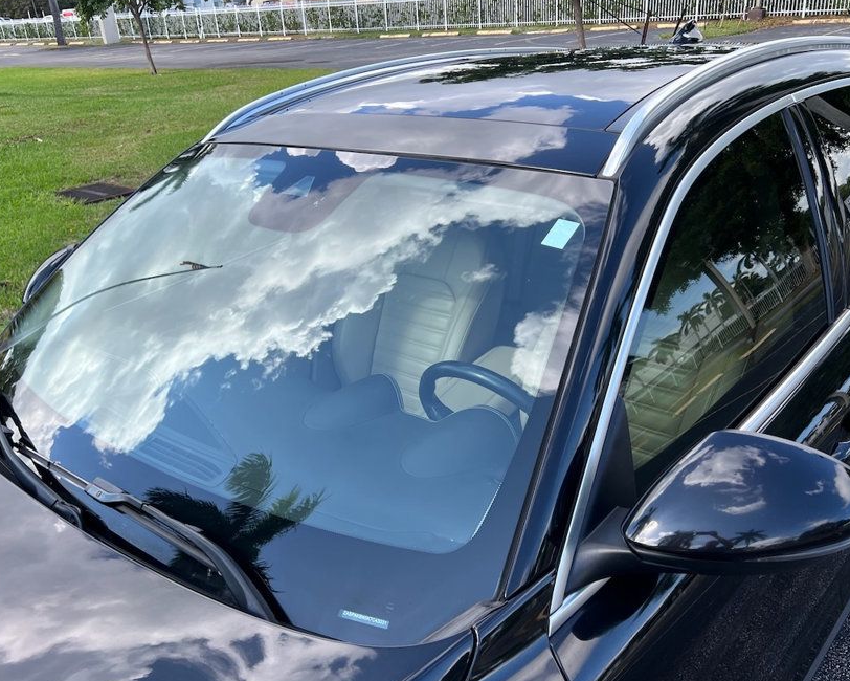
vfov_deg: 45.7
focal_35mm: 32
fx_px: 805
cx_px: 407
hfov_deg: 55.6
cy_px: 387
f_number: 1.5
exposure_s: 1/1100
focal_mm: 5.7
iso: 50
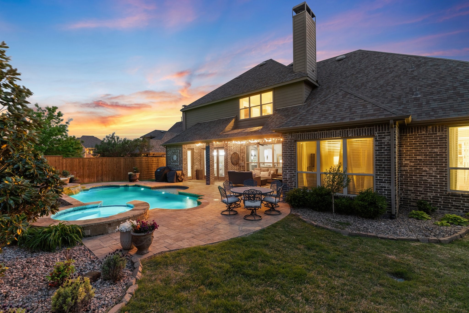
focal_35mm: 16
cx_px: 234
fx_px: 208
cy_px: 156
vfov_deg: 73.7
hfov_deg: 96.7
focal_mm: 16
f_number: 7.1
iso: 500
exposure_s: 2.5
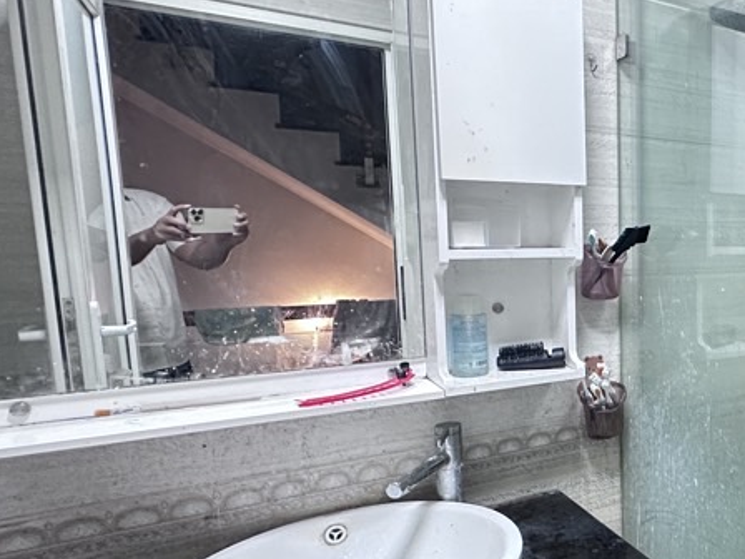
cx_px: 792
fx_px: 689
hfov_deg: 45.1
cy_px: 309
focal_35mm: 32
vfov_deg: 44.1
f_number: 2.2
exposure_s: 1/50
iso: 500
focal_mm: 2.22
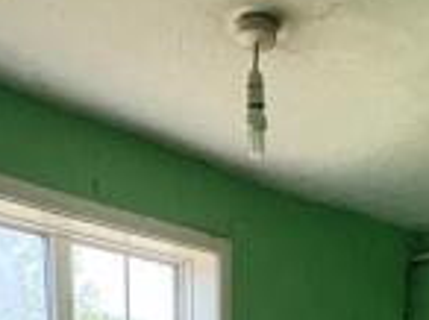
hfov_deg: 33.8
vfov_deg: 20.1
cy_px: 550
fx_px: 693
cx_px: 310
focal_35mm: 56
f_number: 2.2
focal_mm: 2.22
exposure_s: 1/60
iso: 400
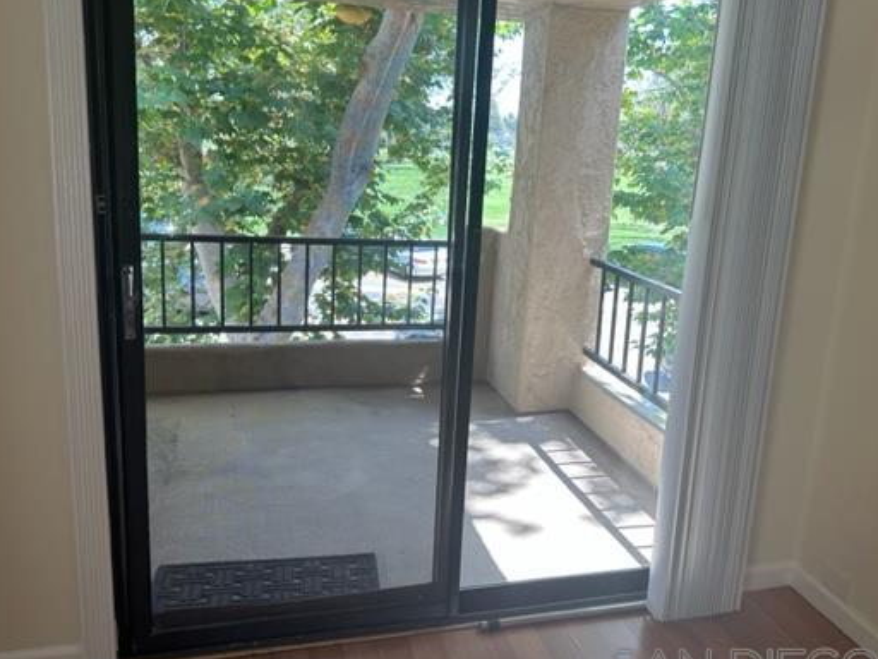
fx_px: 761
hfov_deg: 59.9
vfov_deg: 46.7
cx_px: 473
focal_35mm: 30
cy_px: 293
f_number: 1.78
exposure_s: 1/164
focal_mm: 6.86
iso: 64
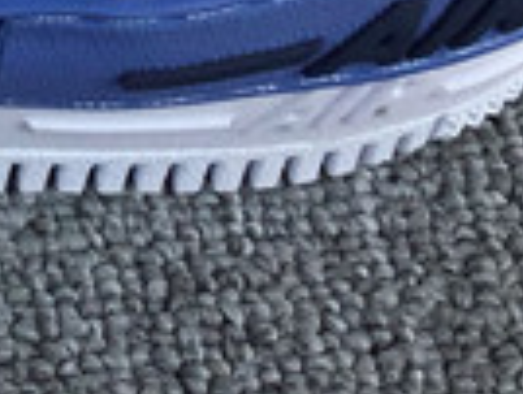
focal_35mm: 208
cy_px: -470
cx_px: -375
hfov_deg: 9.1
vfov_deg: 6.9
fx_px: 3148
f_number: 2.4
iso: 25
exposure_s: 1/791
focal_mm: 3.3
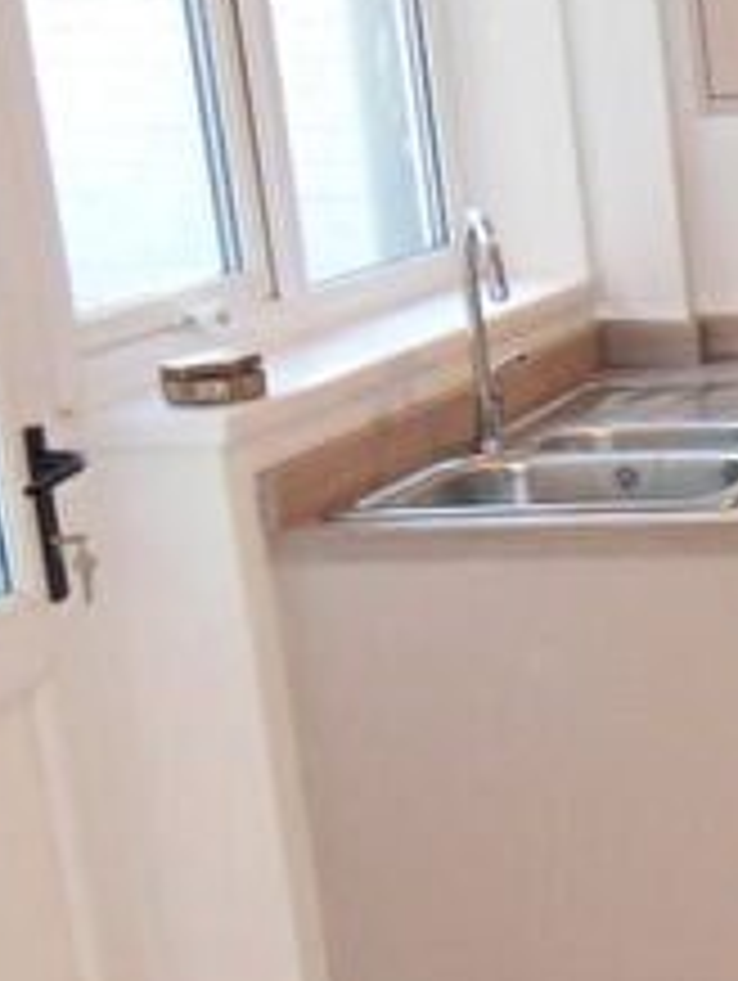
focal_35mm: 77
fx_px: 2185
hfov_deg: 15.2
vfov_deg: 25.3
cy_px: 502
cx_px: 1503
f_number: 3.3
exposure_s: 1/30
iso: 200
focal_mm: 4.2
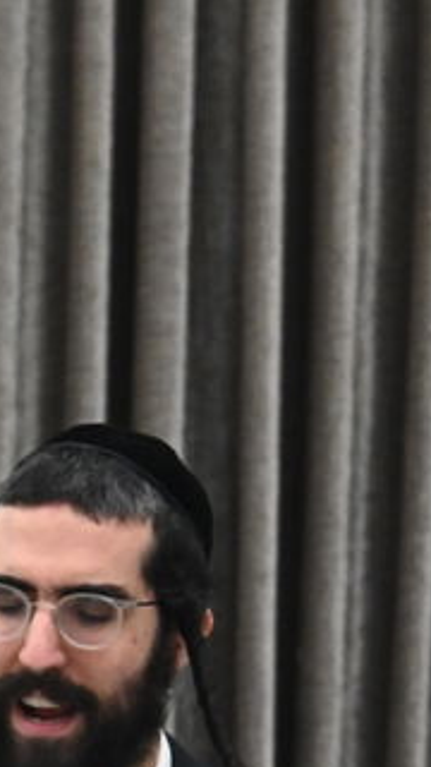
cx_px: 1008
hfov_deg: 3.7
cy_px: 844
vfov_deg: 6.7
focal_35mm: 321
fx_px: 6522
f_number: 5
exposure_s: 1/200
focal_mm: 70
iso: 3200
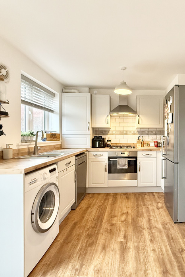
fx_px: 154
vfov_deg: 84.0
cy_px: 137
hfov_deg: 59.2
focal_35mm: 20
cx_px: 135
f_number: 2.2
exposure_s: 1/100
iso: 400
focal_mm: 2.22
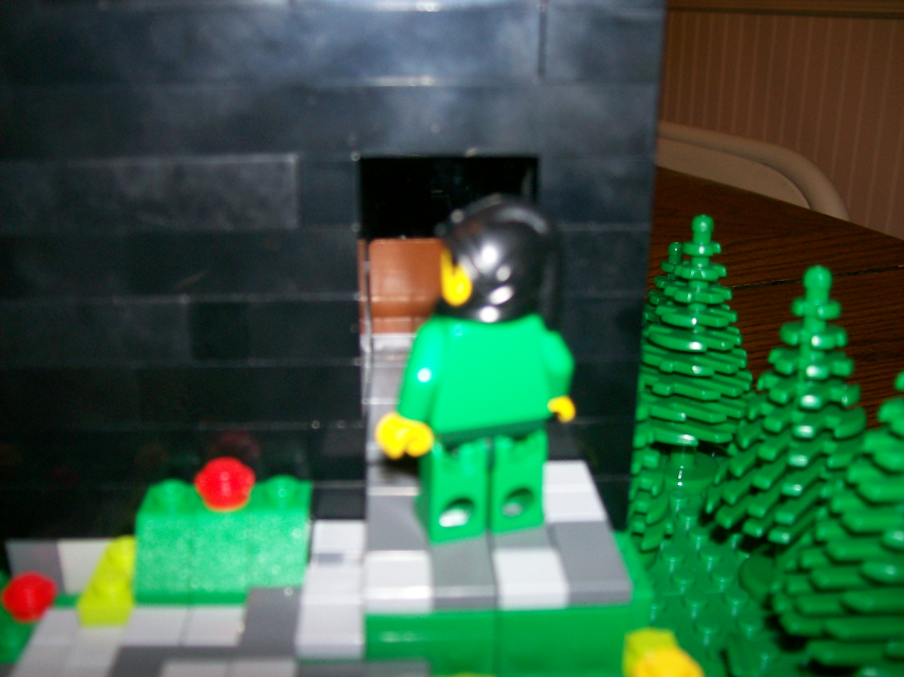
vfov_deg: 39.6
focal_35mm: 36
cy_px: 338
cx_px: 452
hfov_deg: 51.4
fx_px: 940
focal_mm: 6
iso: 80
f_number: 2.7
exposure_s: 1/64
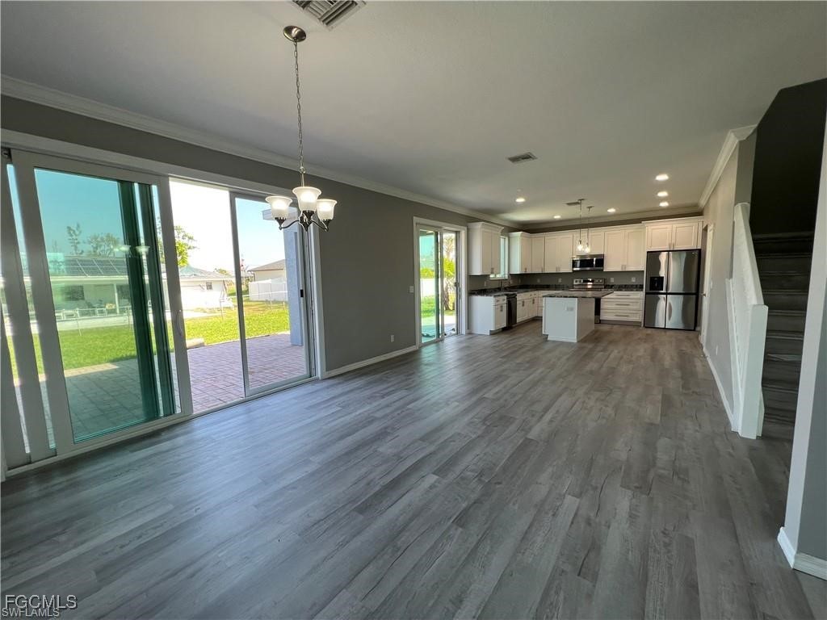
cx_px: 414
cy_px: 310
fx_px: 311
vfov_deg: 89.9
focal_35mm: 13
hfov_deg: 106.2
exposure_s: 1/124
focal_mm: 1.57
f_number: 1.8
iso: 32
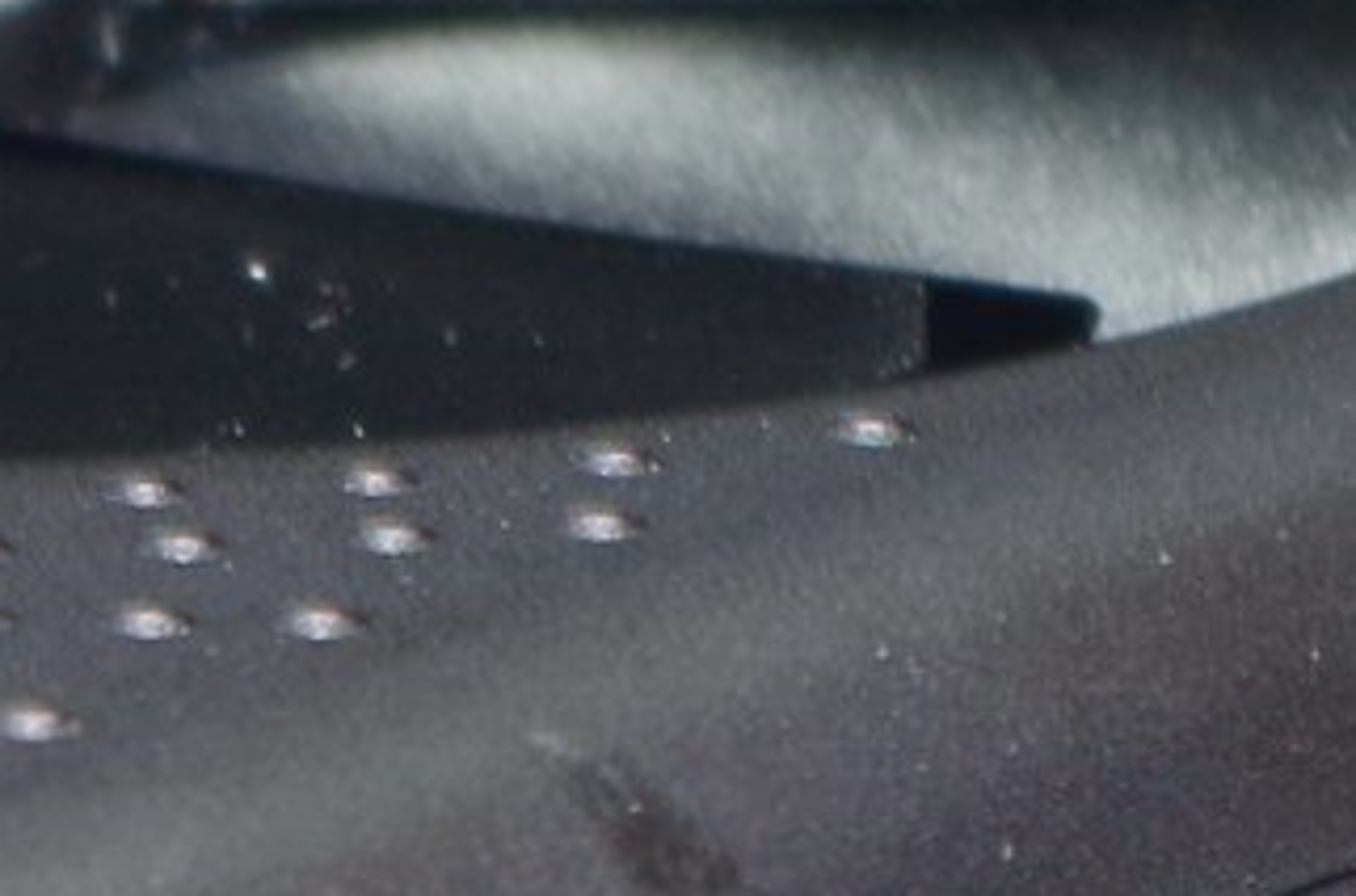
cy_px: 2225
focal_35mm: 628
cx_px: -1992
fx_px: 23596
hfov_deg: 3.3
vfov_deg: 2.2
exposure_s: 1/40
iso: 200
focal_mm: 55
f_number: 5.6
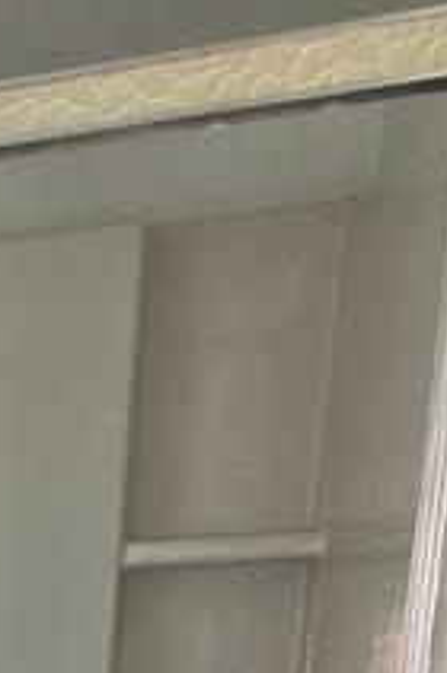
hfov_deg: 13.4
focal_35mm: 77
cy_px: 1069
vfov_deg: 21.2
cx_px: -607
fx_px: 1439
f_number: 1.9
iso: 320
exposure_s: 1/370
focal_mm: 2.2
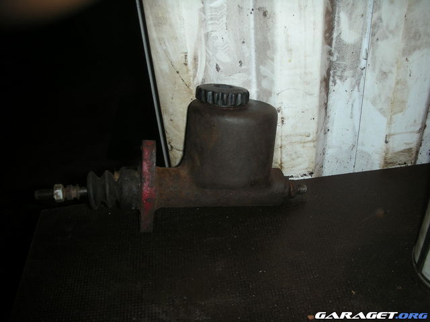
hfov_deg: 52.6
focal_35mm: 35
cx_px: 215
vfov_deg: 40.7
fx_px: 435
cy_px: 161
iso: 50
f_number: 2.8
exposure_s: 1/60
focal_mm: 5.8
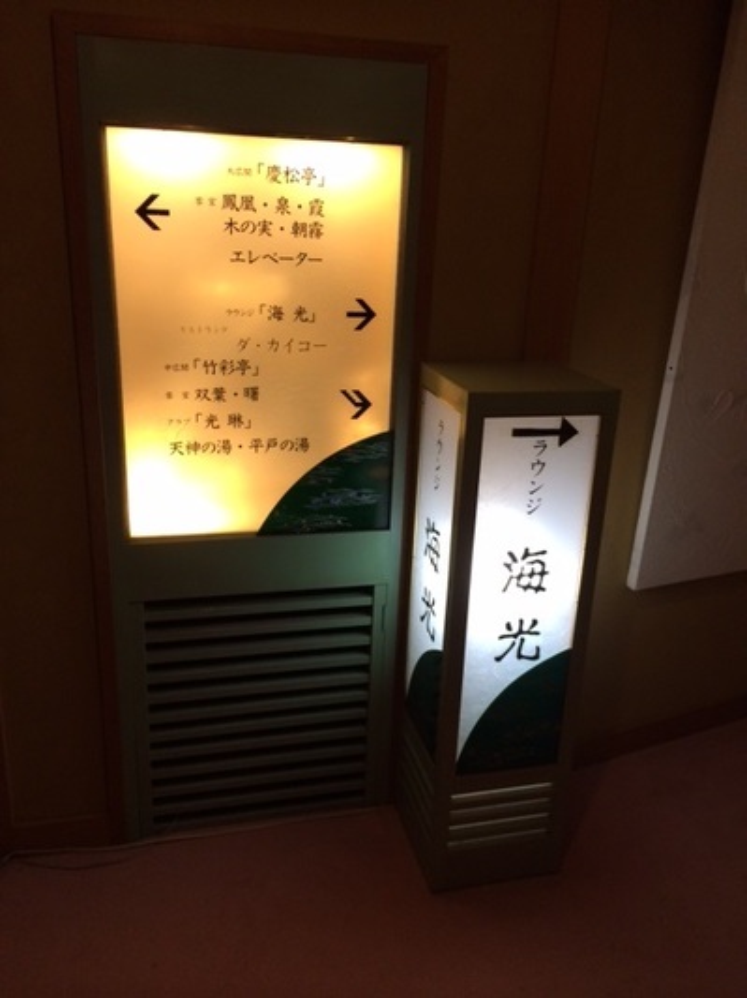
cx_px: 374
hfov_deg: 46.7
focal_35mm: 30
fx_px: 864
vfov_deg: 60.0
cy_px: 499
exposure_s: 1/30
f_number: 2.2
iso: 64
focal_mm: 4.12
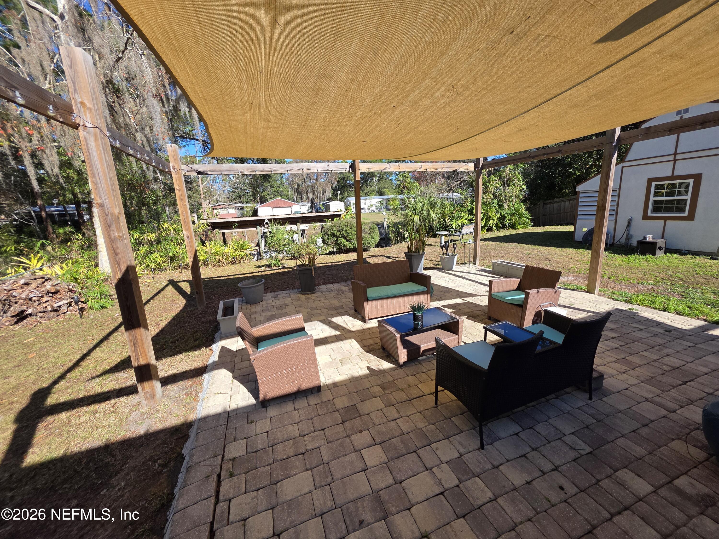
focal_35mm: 13
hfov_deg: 106.2
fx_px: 270
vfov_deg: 89.9
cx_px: 360
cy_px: 270
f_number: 1.9
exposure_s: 1/1123
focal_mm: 2.2
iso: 40
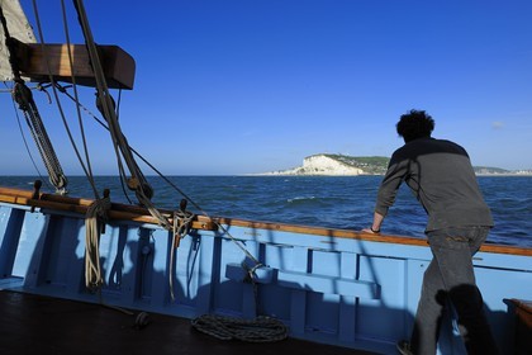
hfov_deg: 90.0
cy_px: 178
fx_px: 266
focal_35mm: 18
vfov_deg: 67.4
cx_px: 266
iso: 200
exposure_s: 1/200
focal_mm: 18
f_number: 14
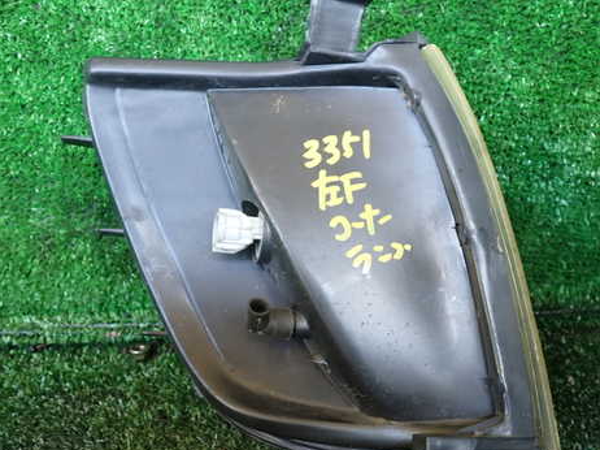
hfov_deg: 47.7
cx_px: 347
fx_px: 676
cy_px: 230
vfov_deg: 36.8
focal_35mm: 39
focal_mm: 5.4
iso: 200
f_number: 2.3
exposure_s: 1/40
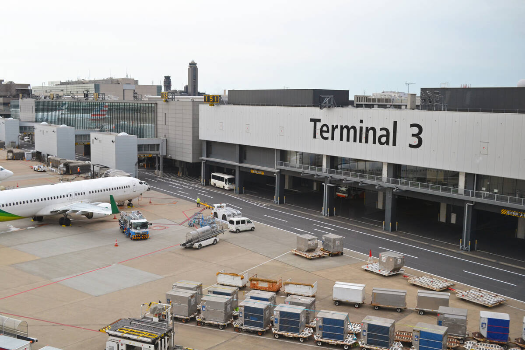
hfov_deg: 49.6
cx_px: 262
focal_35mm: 39
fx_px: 569
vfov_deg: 34.2
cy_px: 175
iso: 400
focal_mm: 26
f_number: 9
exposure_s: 1/320
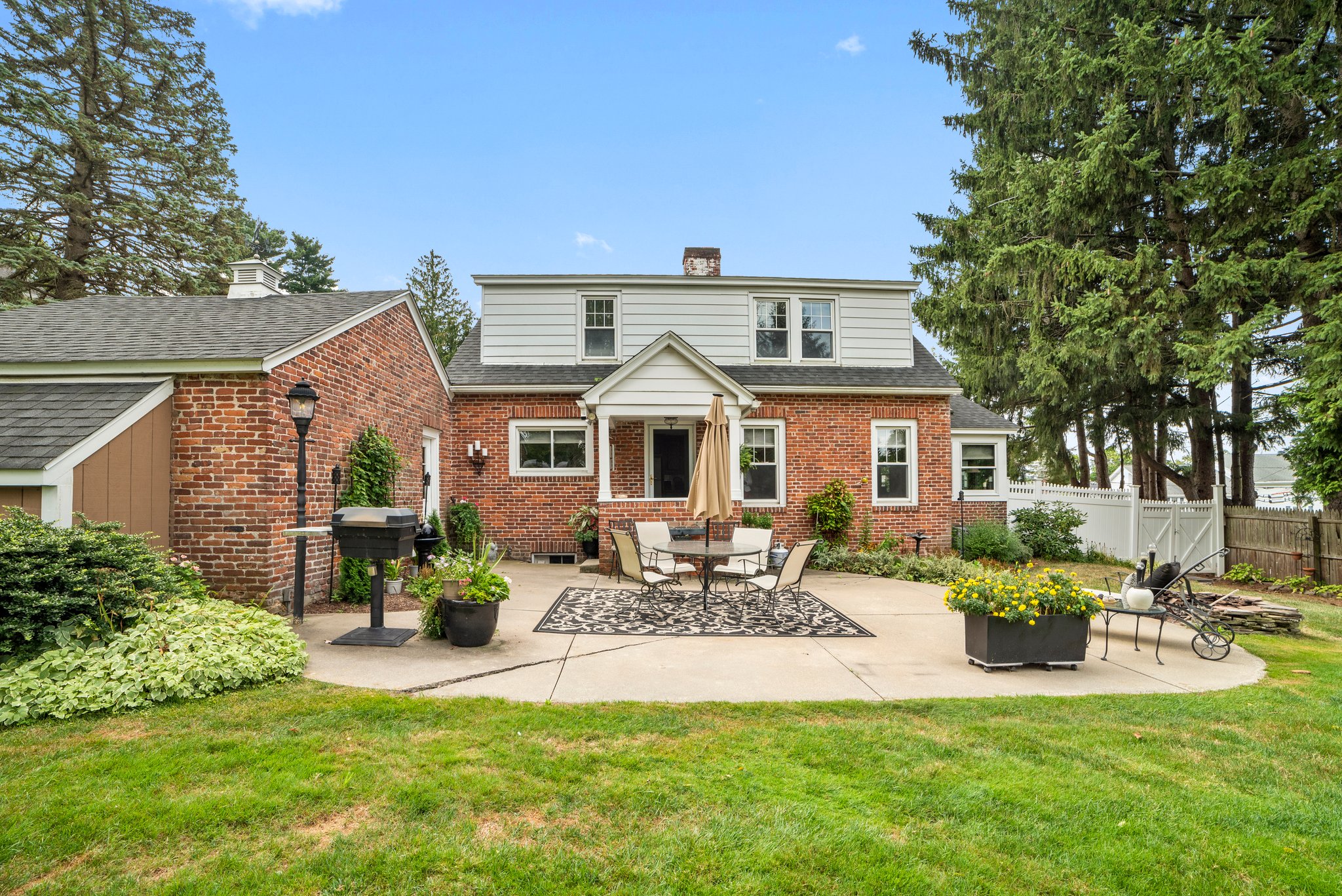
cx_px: 671
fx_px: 522
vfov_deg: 81.3
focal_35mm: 14
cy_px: 448
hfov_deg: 104.2
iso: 400
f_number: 9
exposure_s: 1/200
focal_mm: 14
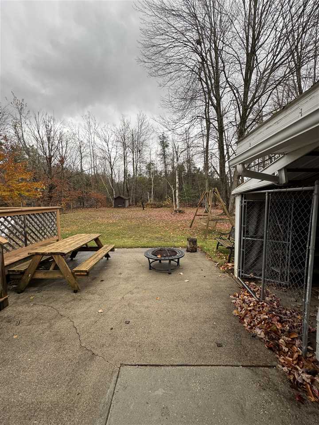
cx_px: 160
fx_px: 172
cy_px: 212
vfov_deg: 102.1
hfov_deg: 85.7
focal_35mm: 14
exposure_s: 1/99
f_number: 2.2
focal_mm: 2.22
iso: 50
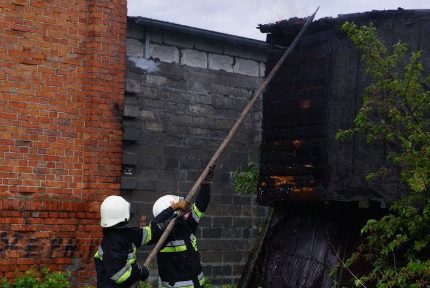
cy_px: 143
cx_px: 247
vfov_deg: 15.1
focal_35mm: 91
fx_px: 1088
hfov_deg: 22.3
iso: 800
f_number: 4
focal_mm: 50
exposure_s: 1/5000
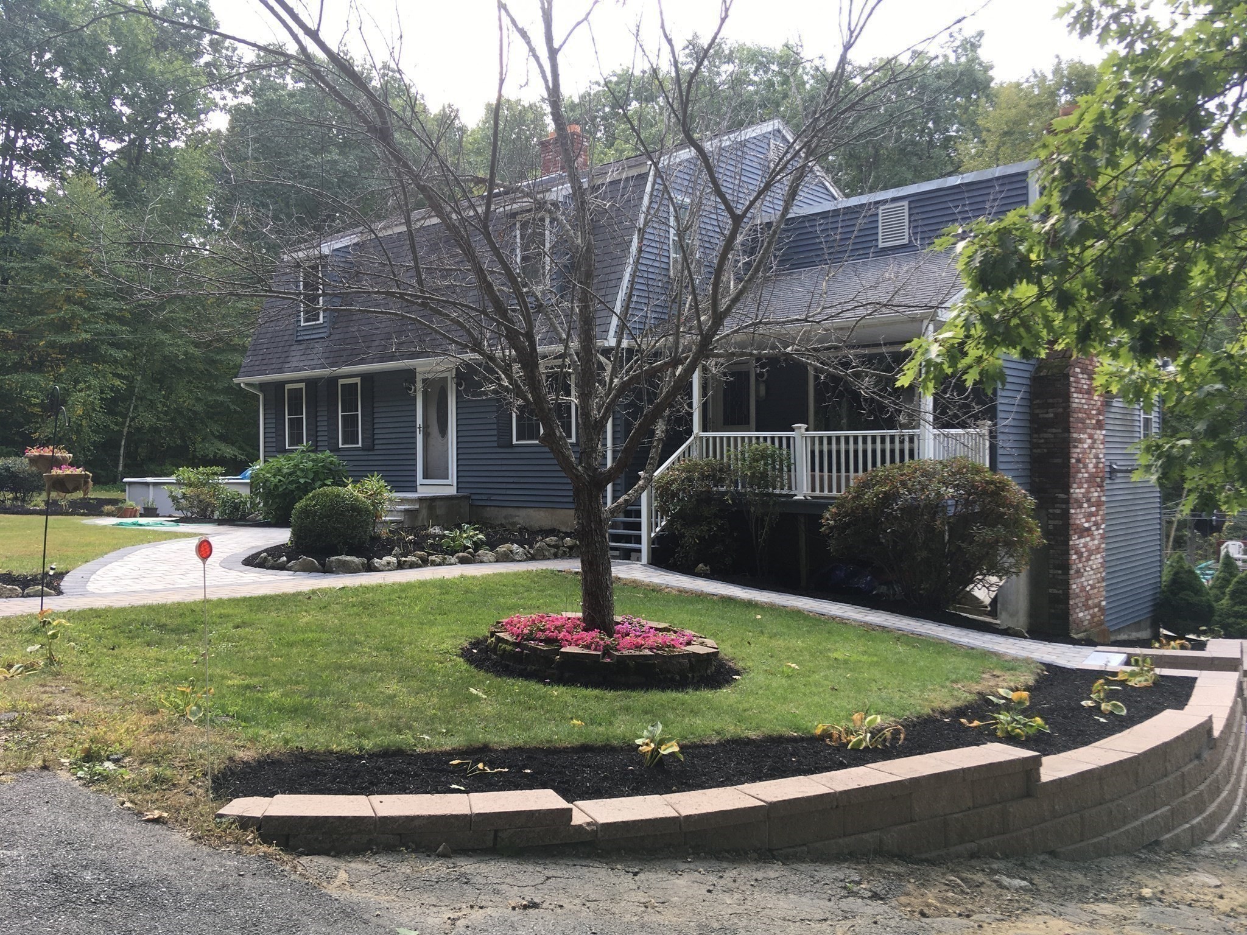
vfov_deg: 48.2
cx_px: 624
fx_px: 1045
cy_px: 468
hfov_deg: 61.7
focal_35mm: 29
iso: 25
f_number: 2.2
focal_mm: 4.15
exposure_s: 1/155
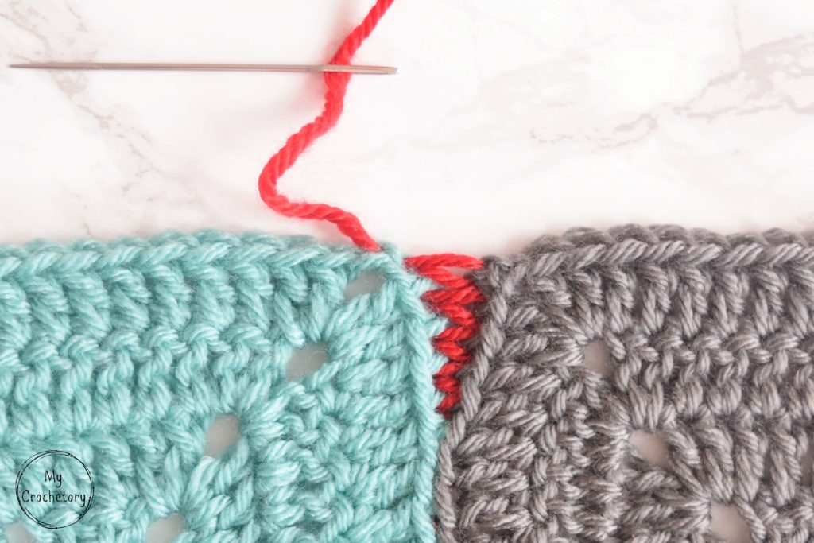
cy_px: 272
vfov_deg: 36.9
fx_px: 814
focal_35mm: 36
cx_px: 407
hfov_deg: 53.1
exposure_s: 1/60
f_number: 4.5
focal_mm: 24
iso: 400
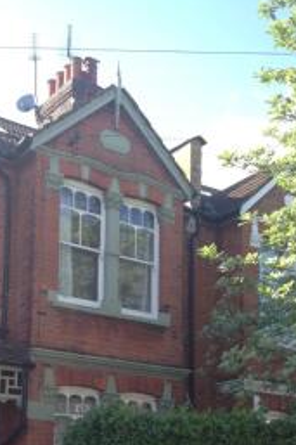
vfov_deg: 31.4
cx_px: 99
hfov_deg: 21.8
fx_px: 766
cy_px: 370
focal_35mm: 62
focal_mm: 4.28
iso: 50
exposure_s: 1/428
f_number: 2.4
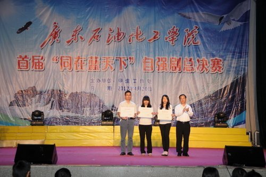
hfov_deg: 31.9
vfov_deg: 21.5
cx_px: 133
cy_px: 88
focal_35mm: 63
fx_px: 465
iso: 250
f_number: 5
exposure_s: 1/60
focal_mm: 42
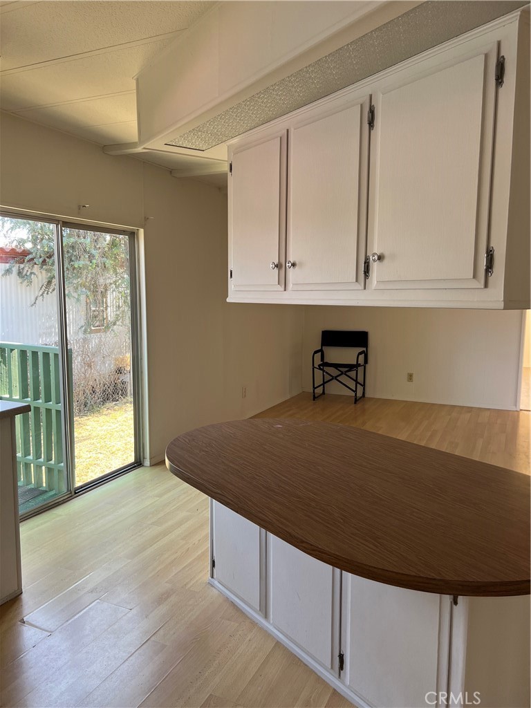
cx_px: 266
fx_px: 532
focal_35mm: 26
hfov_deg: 53.1
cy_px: 354
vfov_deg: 67.3
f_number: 1.5
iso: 64
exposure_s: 1/166
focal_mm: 5.7
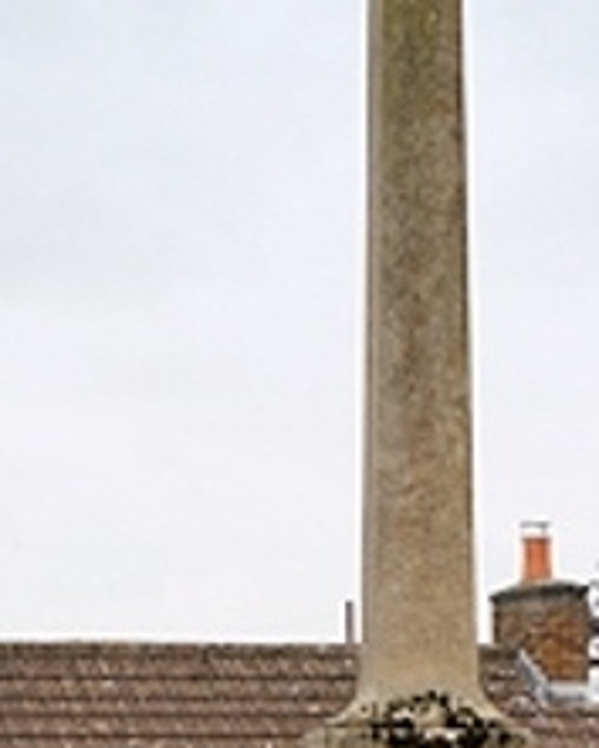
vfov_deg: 15.2
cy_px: 888
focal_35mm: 122
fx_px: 2702
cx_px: 416
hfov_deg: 12.6
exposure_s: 1/200
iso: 200
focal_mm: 17
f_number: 7.1
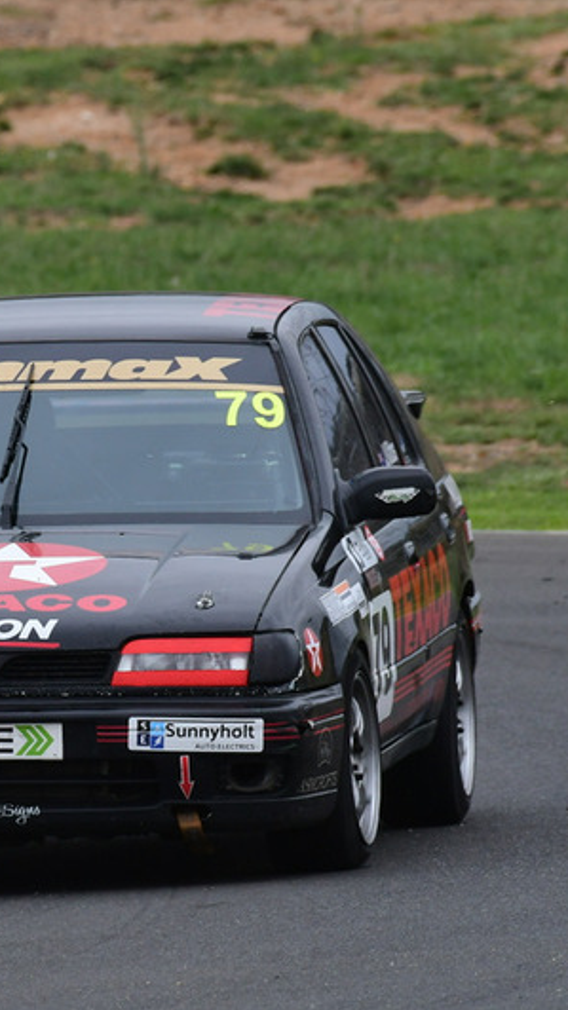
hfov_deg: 1.1
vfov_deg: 1.9
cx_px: -87
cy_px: 505
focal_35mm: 1135
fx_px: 30409
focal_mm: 480
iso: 800
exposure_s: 1/640
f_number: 11
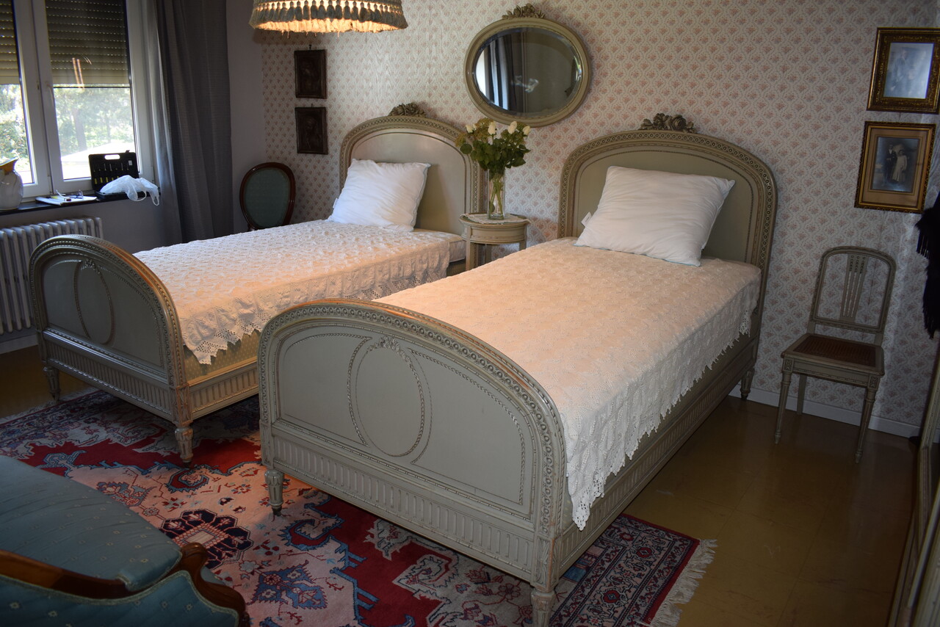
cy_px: 314
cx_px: 470
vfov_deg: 48.0
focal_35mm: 27
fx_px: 705
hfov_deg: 67.4
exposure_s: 1/60
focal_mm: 18
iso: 450
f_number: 3.5
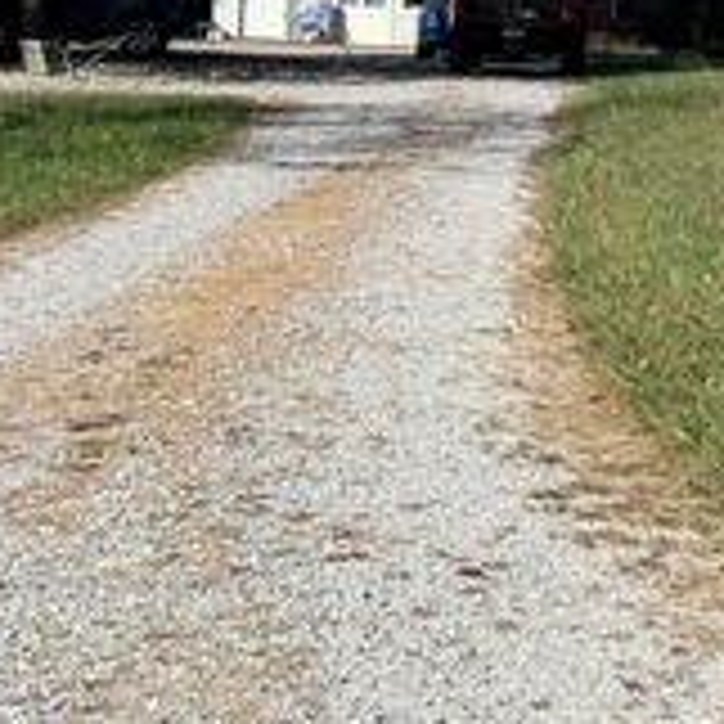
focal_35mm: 132
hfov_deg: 13.2
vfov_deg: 12.9
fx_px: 3123
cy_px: -110
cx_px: 508
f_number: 1.78
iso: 80
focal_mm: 6.76
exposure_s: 1/4878
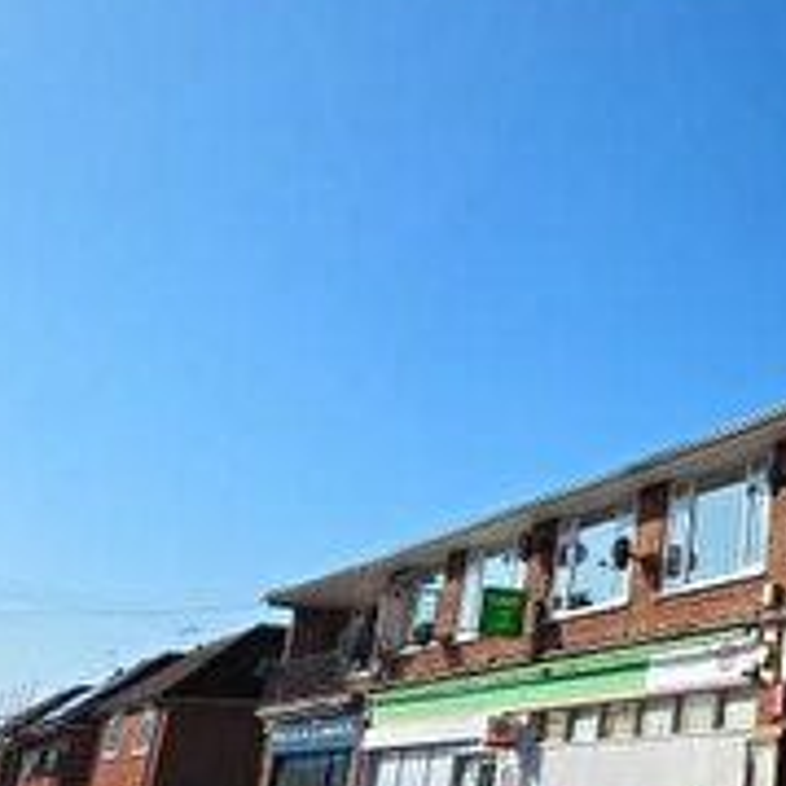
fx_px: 1156
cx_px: 1019
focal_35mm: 45
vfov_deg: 37.4
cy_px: 323
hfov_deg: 30.0
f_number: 2.2
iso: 50
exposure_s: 1/2937
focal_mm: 2.2
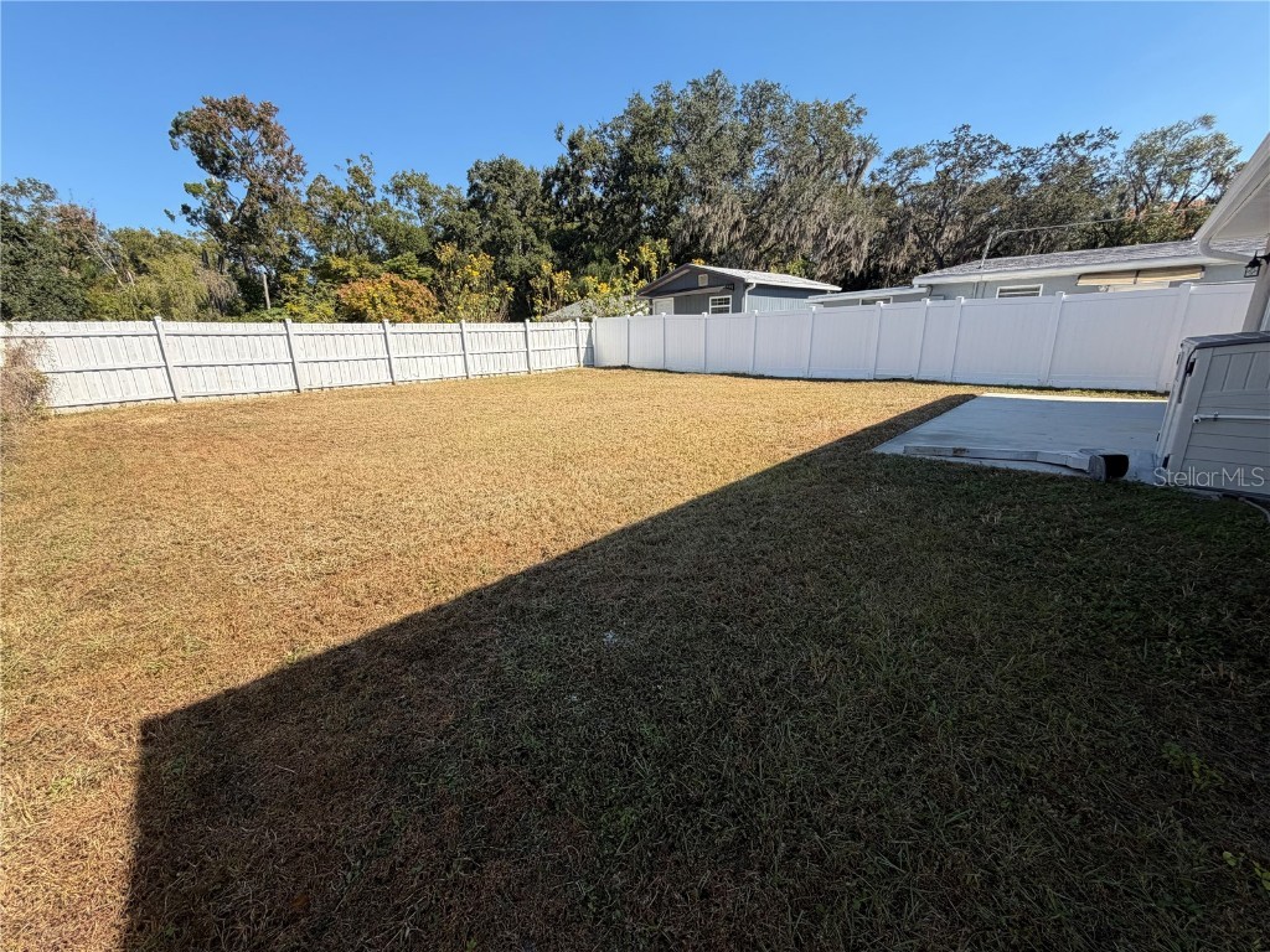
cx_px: 635
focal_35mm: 14
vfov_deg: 85.7
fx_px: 514
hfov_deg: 102.1
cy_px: 476
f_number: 2.2
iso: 40
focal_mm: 2.22
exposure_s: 1/770
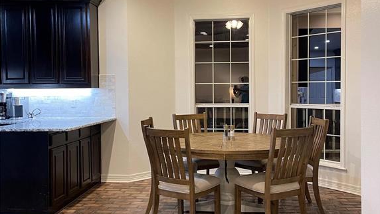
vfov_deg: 31.2
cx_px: 191
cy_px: 93
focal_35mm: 38
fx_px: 383
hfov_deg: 52.8
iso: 250
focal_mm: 5.1
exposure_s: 1/60
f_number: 1.6
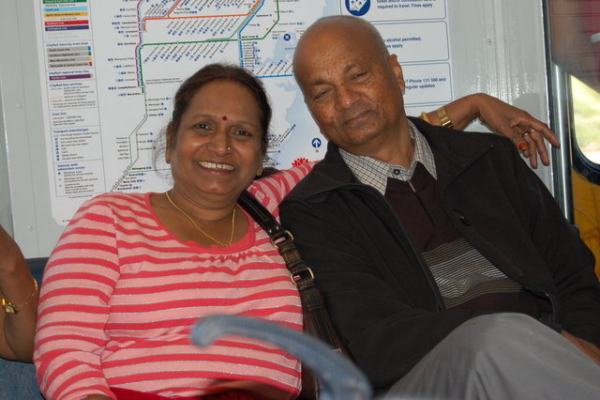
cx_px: 300
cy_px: 200
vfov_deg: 16.5
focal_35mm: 82
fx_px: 1374
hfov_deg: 24.6
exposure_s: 1/60
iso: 400
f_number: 5.6
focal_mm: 55
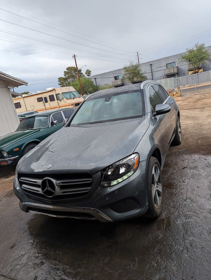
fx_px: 195
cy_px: 140
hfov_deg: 56.9
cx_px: 106
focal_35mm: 24
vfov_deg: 71.5
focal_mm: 6.81
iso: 42
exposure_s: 1/851
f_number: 1.85
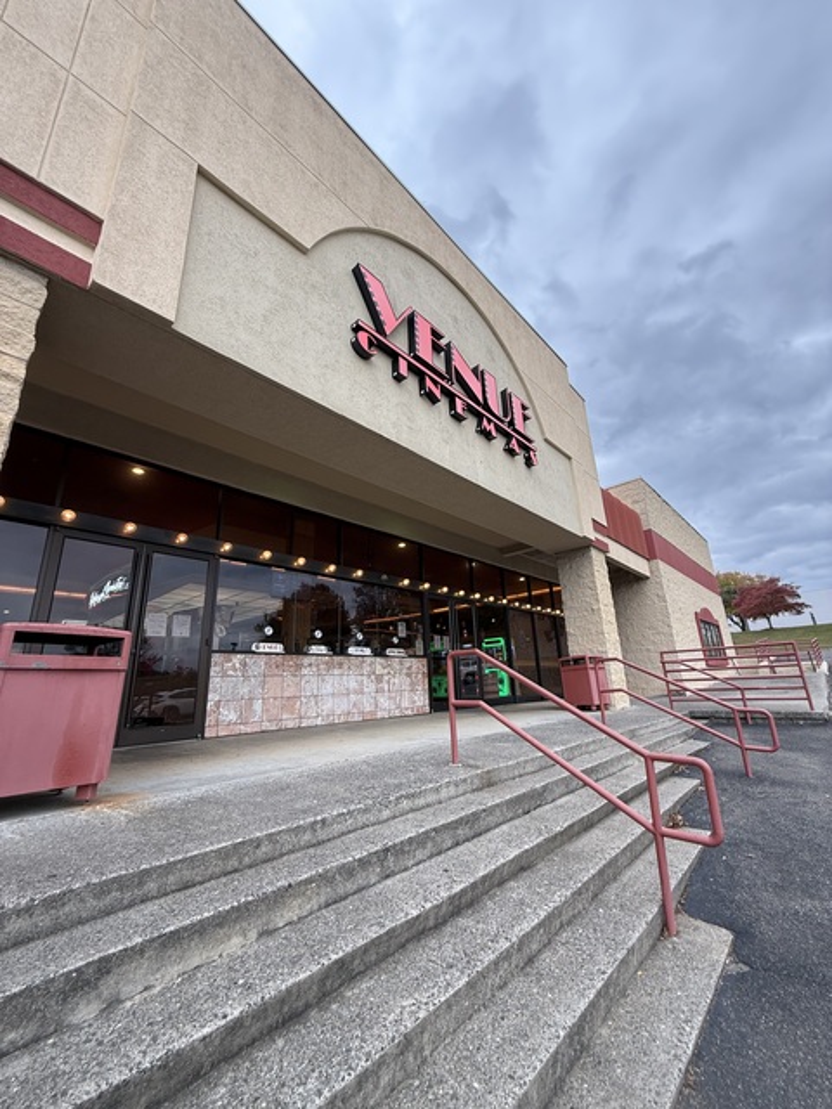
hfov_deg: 85.7
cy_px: 554
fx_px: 449
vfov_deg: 102.1
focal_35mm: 14
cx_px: 416
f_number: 2.2
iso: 50
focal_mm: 2.22
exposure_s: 1/99
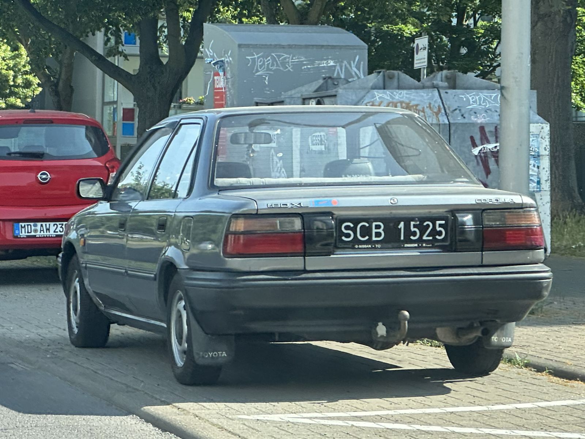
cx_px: 292
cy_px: 220
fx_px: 1301
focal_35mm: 77
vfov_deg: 19.1
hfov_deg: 25.3
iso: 32
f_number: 2.8
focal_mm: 9
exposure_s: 1/175
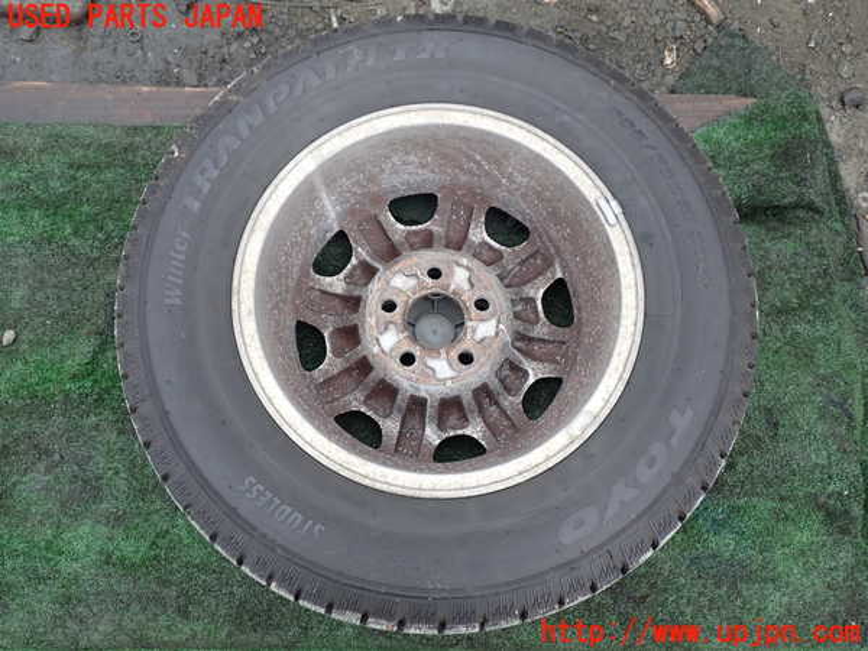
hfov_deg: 60.0
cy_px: 326
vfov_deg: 46.8
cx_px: 434
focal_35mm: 30
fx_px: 752
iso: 100
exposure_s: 1/80
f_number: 2.3
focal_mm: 5.4
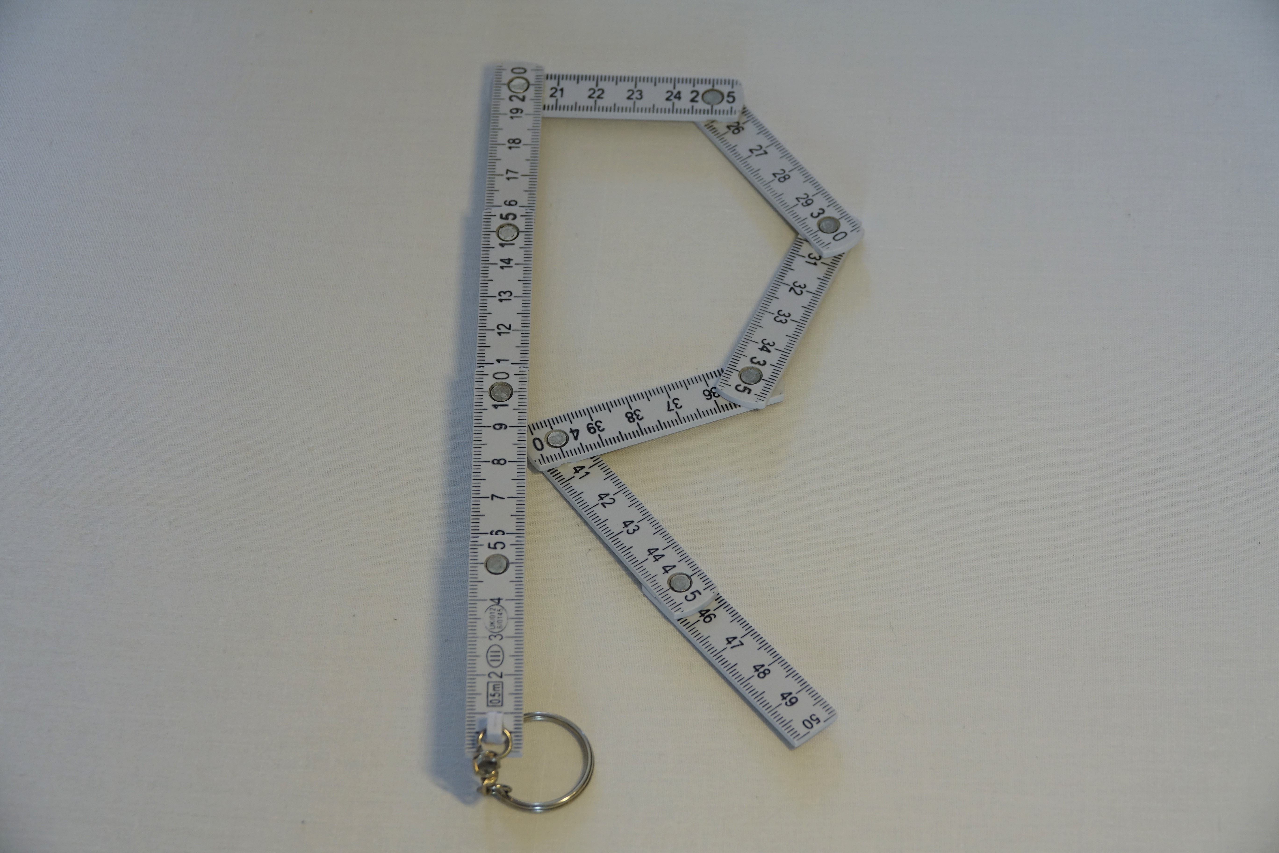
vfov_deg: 14.1
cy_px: 426
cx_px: 640
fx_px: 3446
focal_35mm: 97
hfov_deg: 21.0
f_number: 3.5
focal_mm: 35.68
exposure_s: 1/100
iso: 320
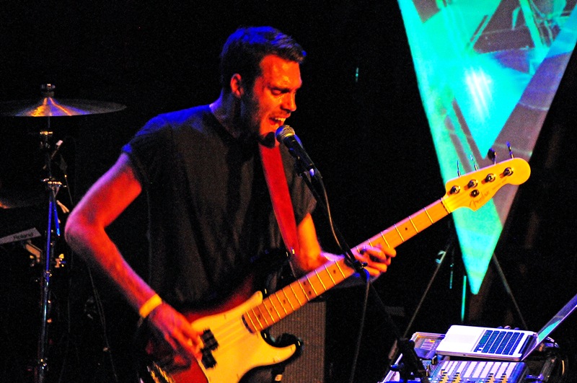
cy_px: 192
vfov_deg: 5.4
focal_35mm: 255
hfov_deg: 8.1
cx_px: 288
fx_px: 4081
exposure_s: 1/30
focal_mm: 170
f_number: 5.6
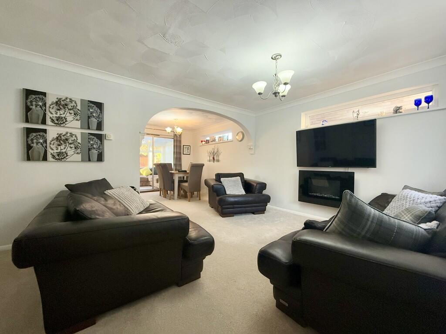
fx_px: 180
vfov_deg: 85.7
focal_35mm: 14
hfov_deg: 102.1
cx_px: 223
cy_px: 167
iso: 250
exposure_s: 1/100
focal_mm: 2.22
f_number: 2.2
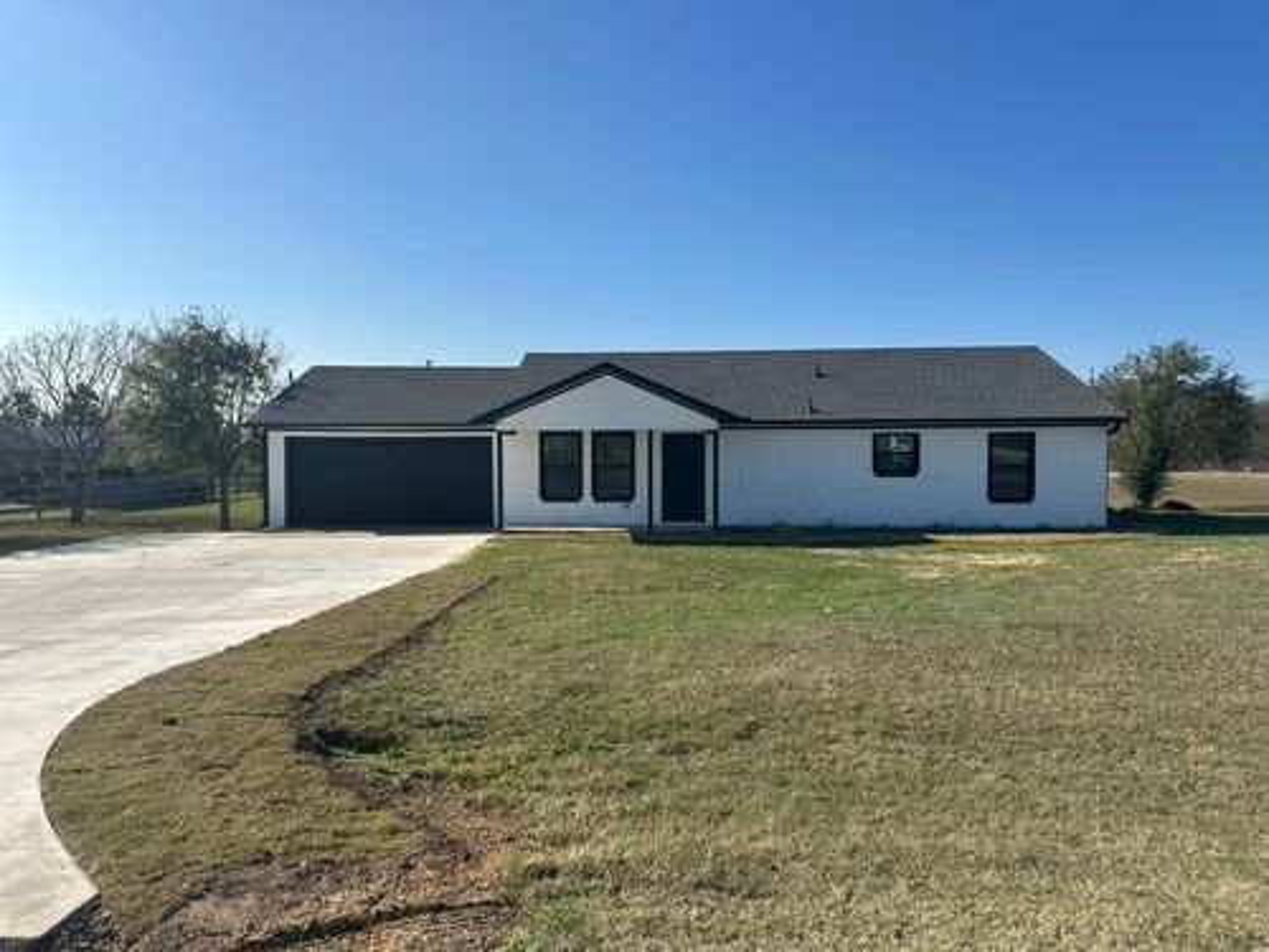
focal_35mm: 24
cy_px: 476
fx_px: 880
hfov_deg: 71.6
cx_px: 634
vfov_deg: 56.8
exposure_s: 1/6211
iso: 80
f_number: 1.78
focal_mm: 6.86
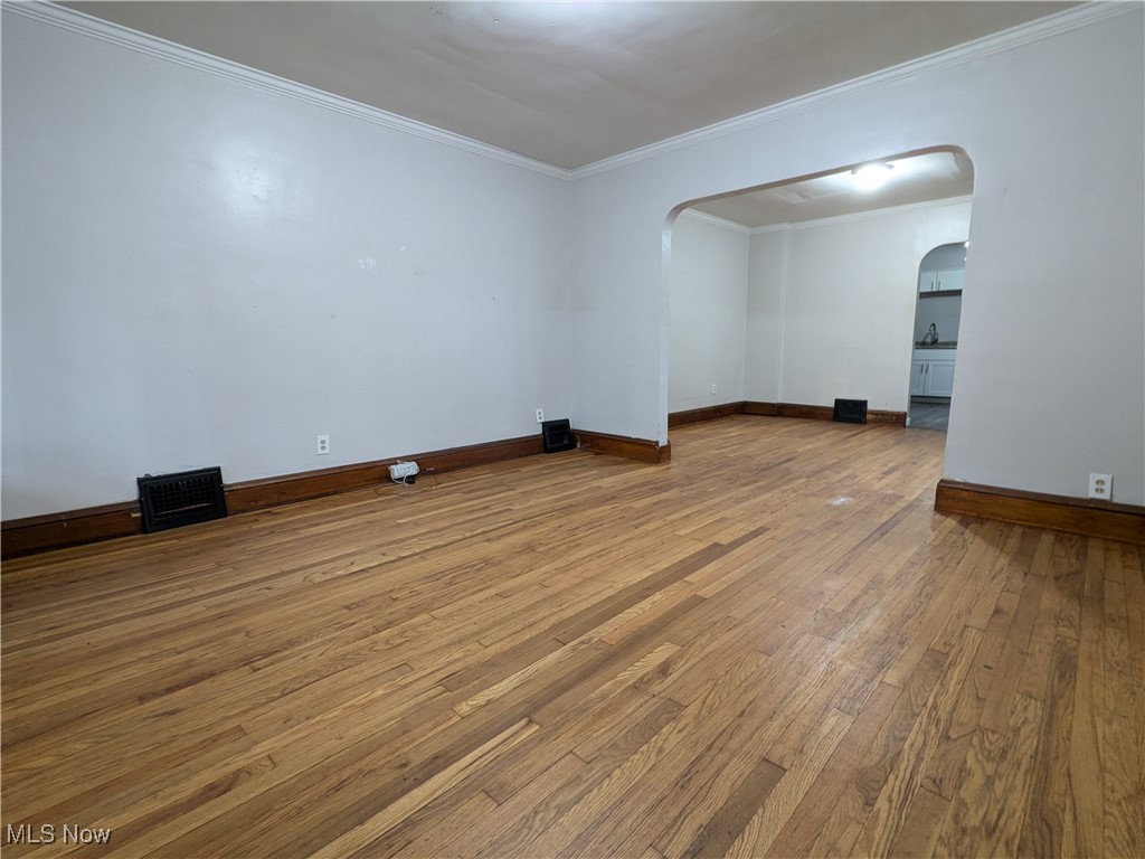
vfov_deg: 78.1
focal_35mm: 16
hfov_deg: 94.5
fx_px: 529
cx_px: 572
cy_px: 430
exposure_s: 1/17.1
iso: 349
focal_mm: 2.35
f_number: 2.2
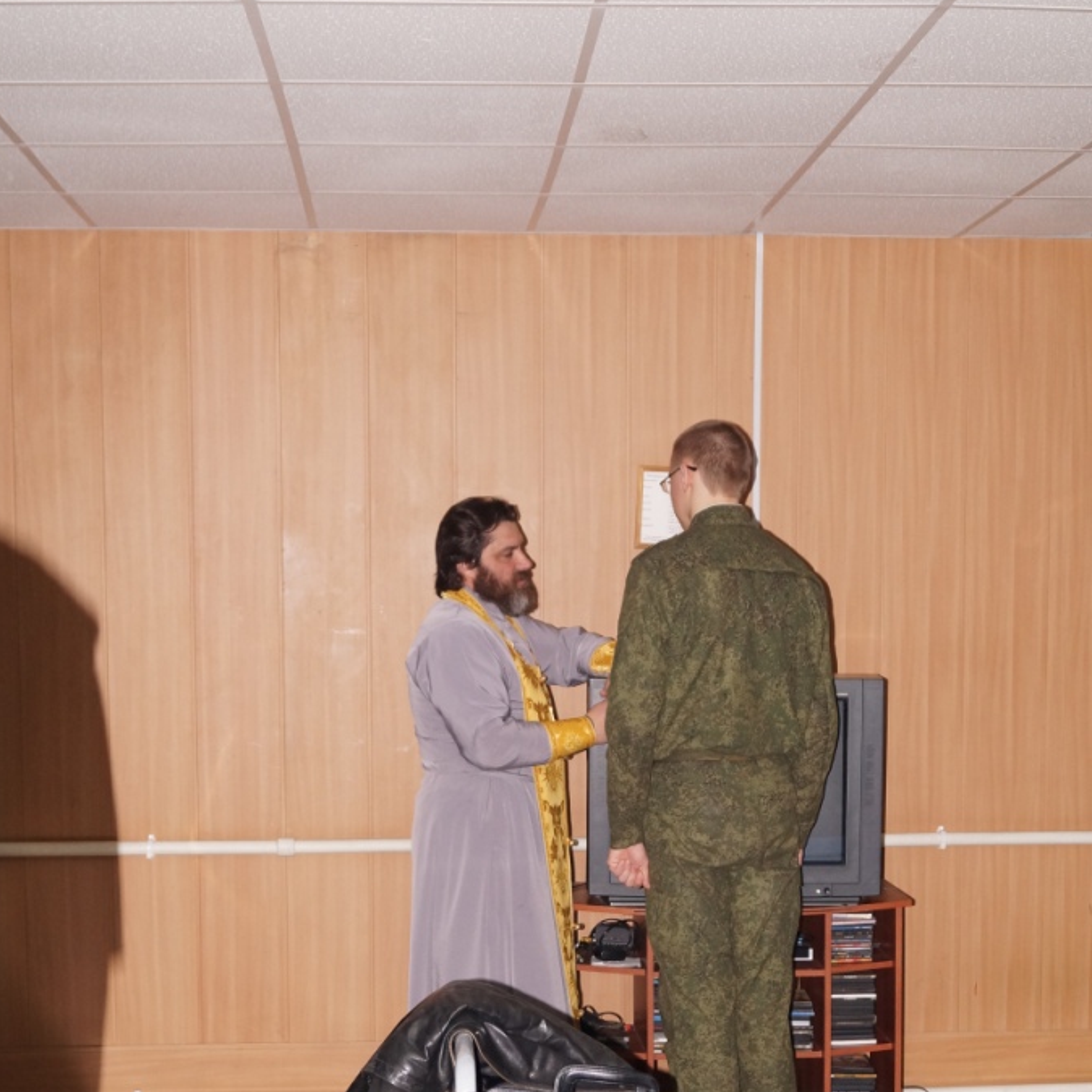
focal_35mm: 58
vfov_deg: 29.2
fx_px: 2070
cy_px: 783
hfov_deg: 29.6
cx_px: 546
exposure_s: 1/60
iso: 800
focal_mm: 30
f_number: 4.5
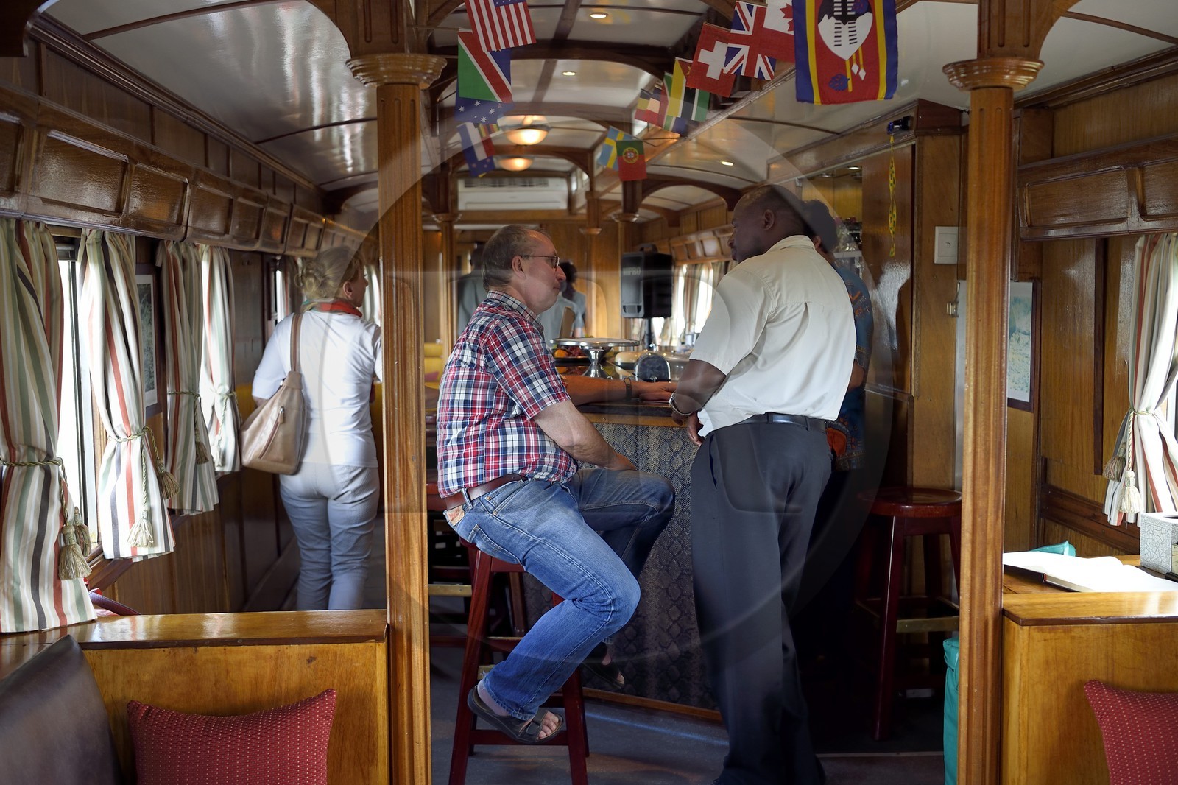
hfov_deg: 48.5
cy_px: 392
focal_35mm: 40
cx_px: 589
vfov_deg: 33.4
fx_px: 1309
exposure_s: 1/60
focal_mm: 40
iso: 500
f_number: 3.5
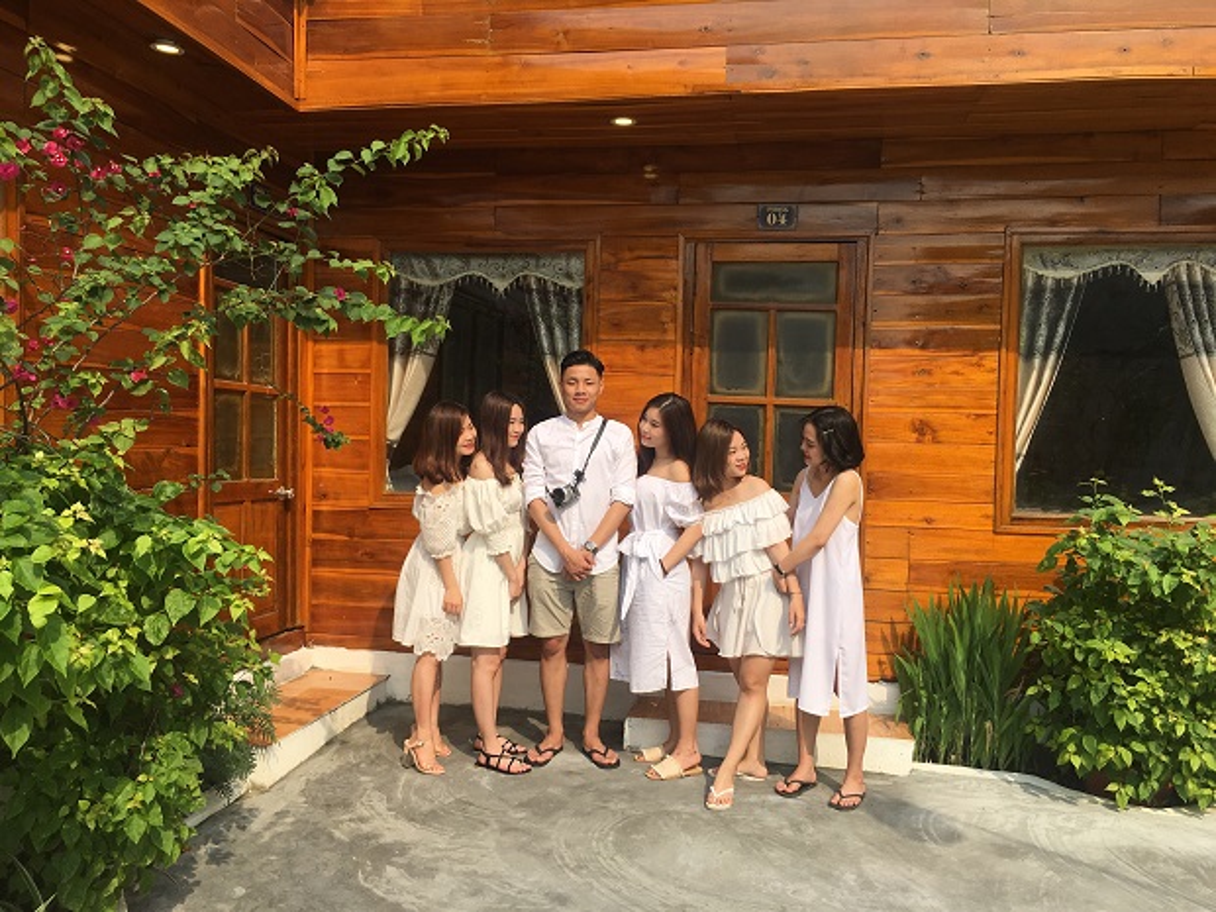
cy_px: 456
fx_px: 1019
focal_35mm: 29
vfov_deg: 48.2
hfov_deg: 61.7
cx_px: 608
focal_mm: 4.15
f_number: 2.2
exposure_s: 1/1166
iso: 25
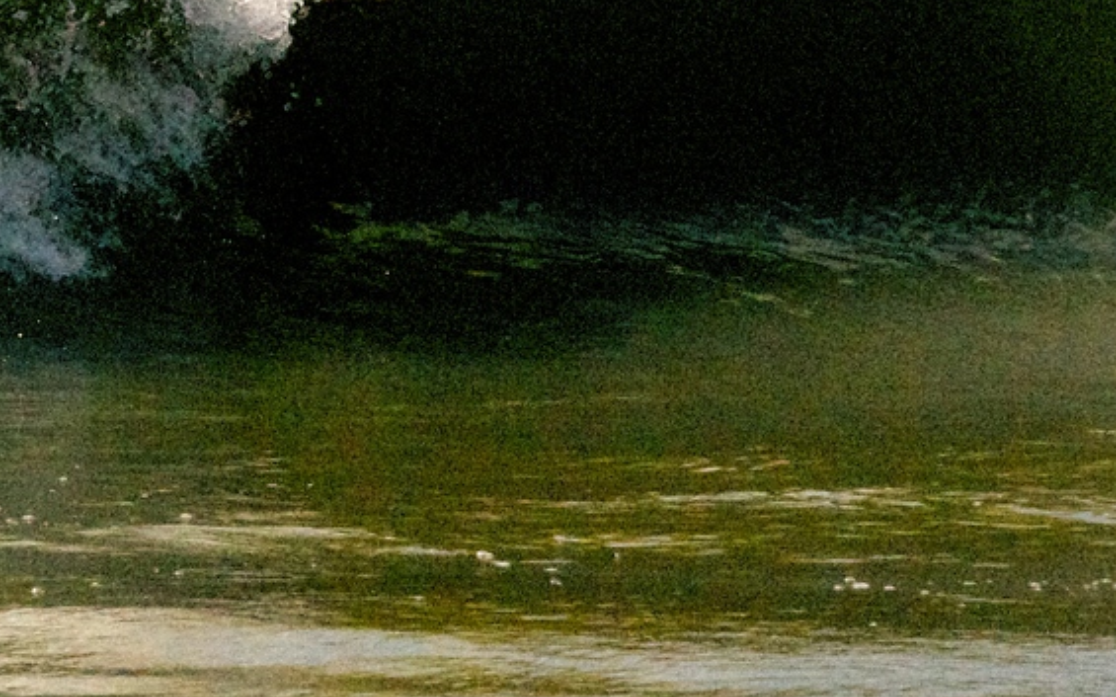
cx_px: 253
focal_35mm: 584
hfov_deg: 3.6
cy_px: -31
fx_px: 17774
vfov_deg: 2.2
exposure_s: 1/4000
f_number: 20
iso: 1600
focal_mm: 135
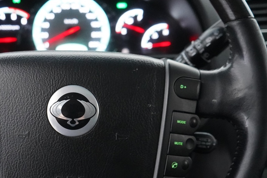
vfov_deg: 22.6
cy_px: 111
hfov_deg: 33.0
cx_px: 81
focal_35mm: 60
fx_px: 445
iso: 10000
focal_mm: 31
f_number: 4
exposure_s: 1/80
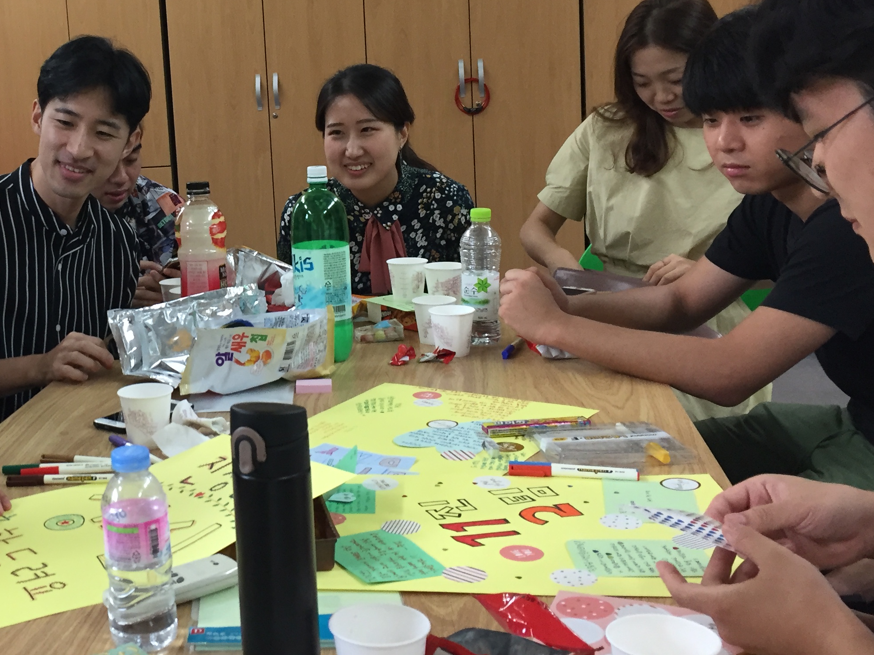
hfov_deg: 38.2
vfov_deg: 30.1
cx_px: 178
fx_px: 1212
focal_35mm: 48
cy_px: 240
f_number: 2.2
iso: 125
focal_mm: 4.15
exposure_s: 1/30
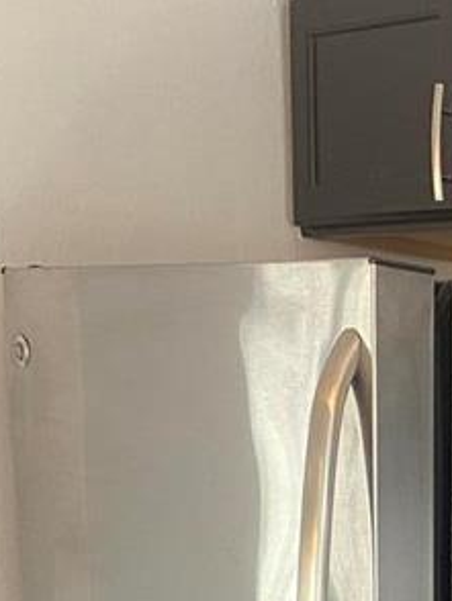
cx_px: 812
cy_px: 1028
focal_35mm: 106
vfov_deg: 16.1
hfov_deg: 12.7
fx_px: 1843
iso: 80
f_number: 1.8
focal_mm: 4.25
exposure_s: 1/60
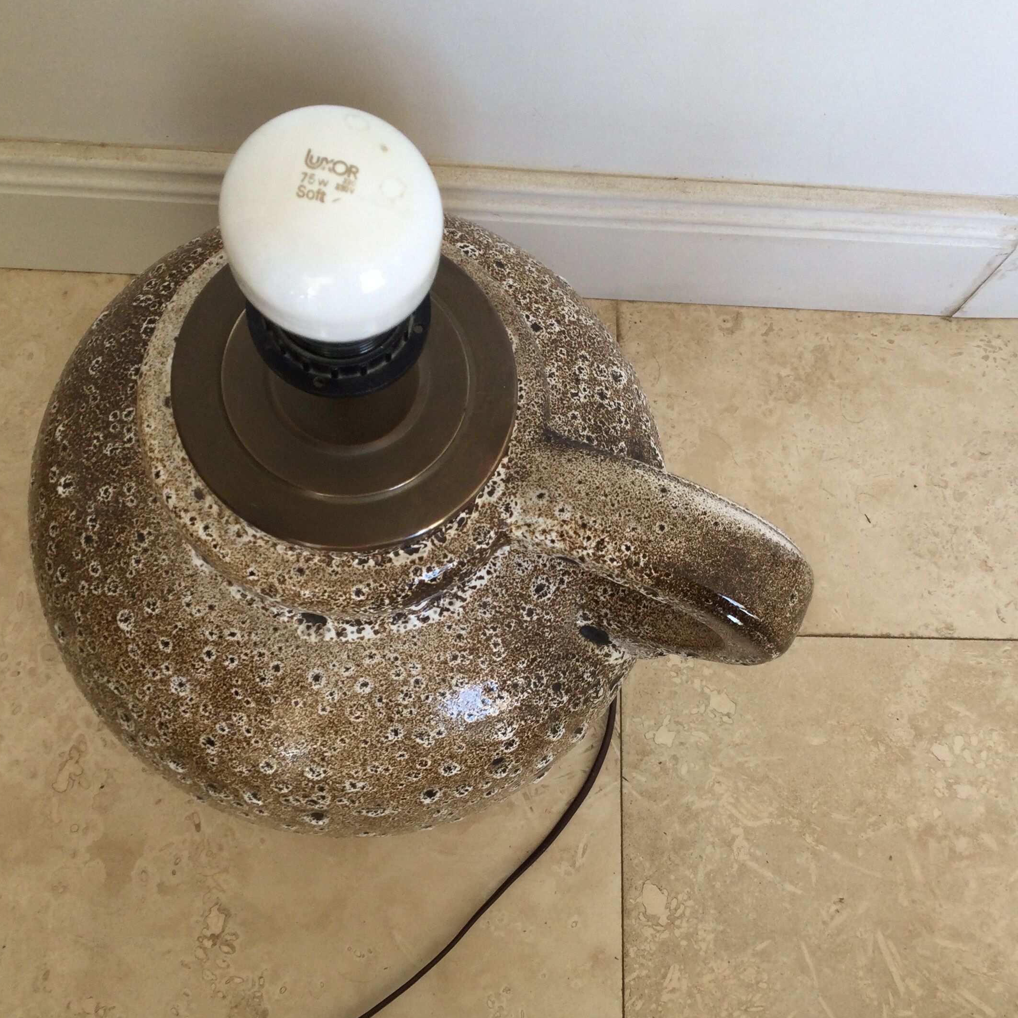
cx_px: 547
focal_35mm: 42
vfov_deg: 40.0
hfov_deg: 40.0
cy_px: 555
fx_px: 1397
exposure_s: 1/50
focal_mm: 3.3
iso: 25
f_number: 2.4
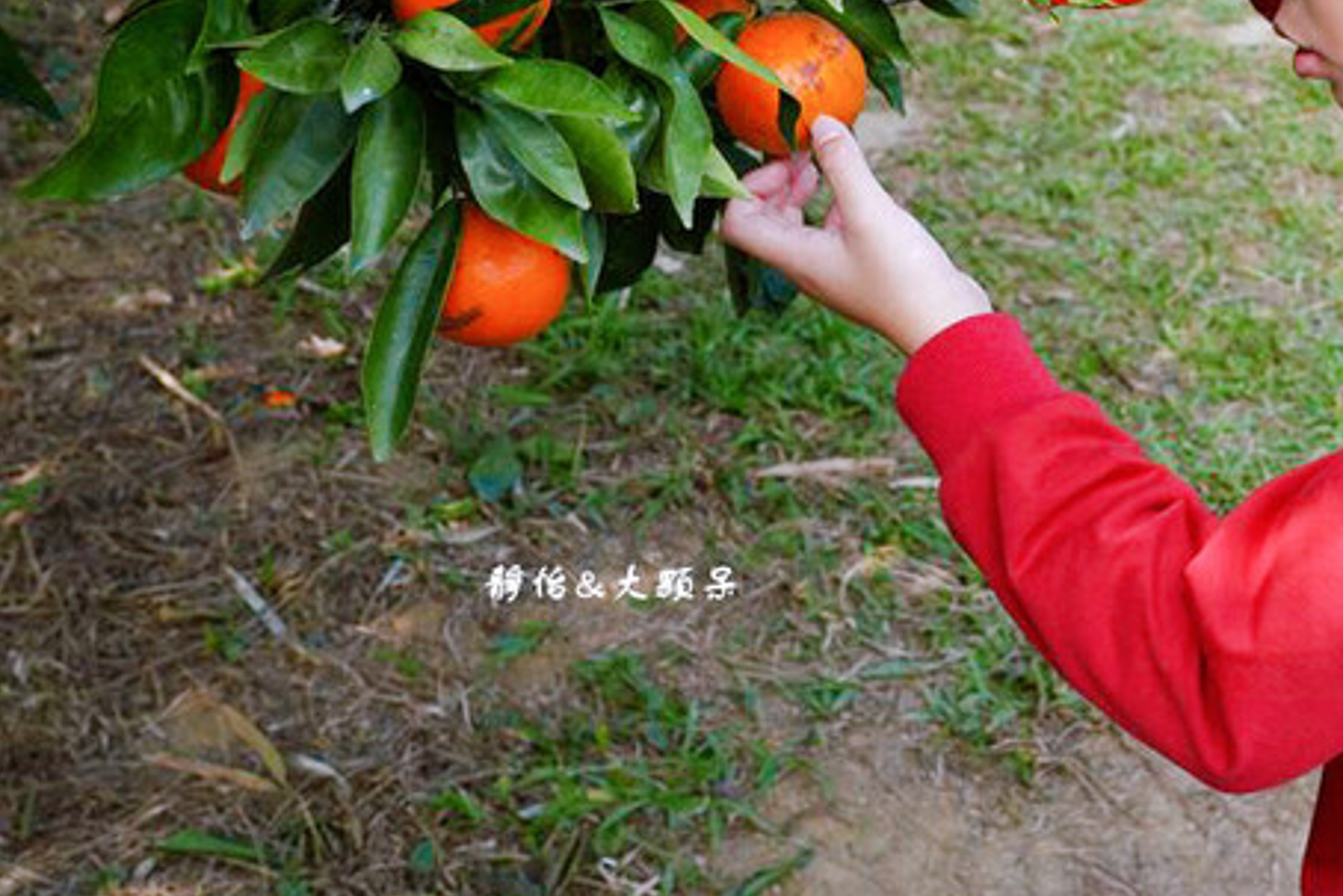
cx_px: 1021
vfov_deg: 22.8
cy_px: 86
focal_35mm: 58
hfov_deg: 33.7
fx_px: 2164
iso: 320
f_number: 8
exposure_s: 1/200
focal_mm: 31
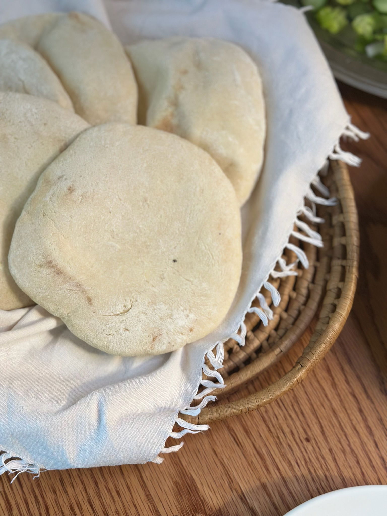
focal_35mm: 48
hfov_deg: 30.3
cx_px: 194
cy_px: 258
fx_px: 716
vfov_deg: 39.7
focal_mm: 6.86
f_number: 1.78
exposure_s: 1/60
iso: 200
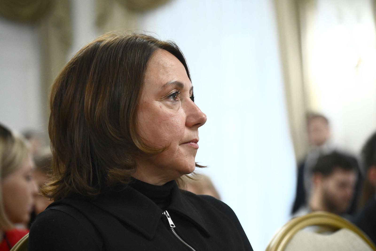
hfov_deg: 17.1
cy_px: 126
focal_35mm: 120
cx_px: 188
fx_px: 1253
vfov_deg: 11.4
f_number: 4.5
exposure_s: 1/500
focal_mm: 120
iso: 4000
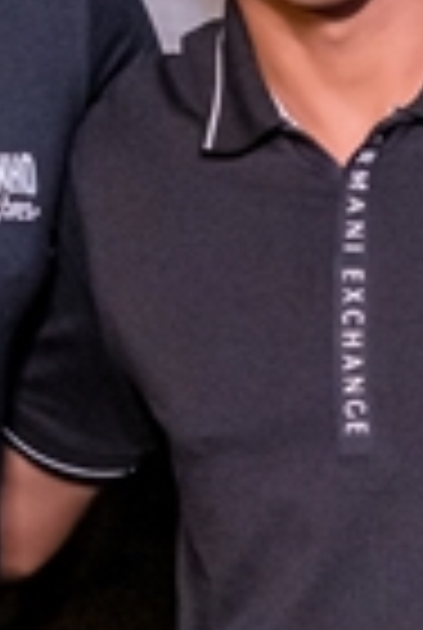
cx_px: 99
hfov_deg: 7.3
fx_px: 3332
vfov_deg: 10.8
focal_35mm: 190
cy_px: 484
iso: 2500
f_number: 2.8
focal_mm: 24
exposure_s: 1/500
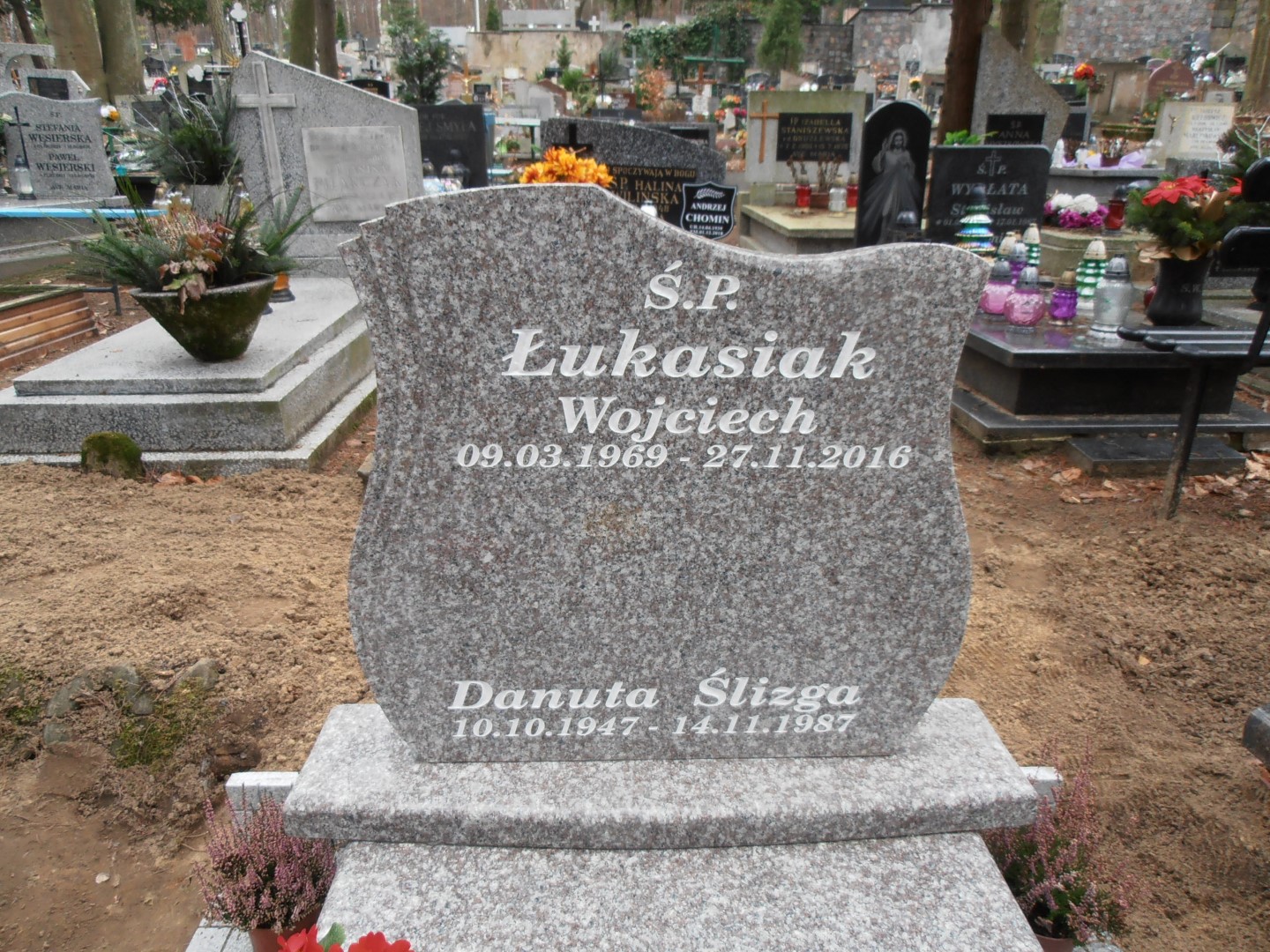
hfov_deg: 71.6
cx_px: 635
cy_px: 476
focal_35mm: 24
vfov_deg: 56.8
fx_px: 881
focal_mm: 4.2
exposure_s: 1/60
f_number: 3
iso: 80
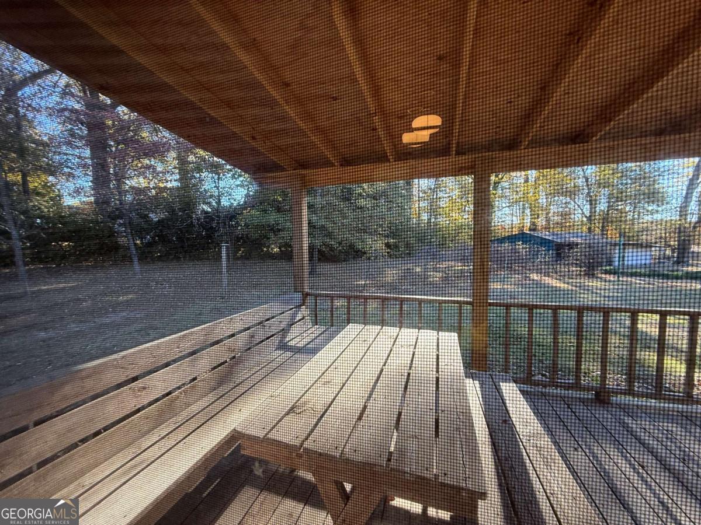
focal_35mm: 14
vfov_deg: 85.7
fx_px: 284
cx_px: 350
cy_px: 262
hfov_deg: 102.1
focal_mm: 2.22
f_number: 2.2
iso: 80
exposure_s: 1/99
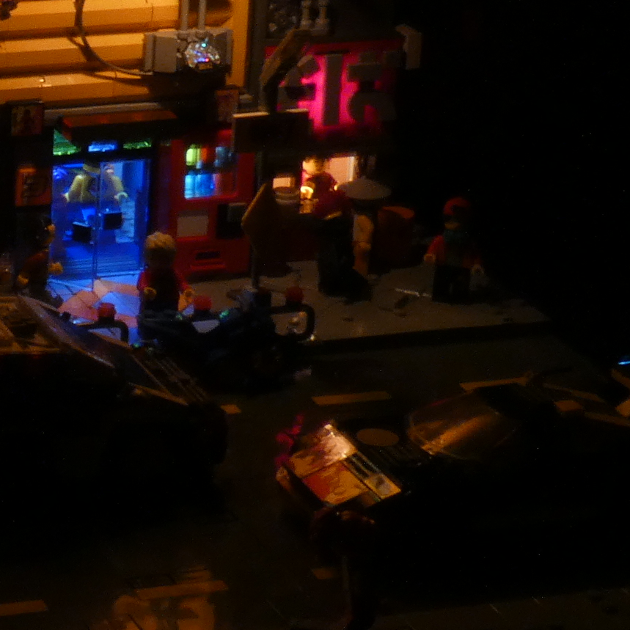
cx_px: -285
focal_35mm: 128
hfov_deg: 13.0
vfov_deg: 13.5
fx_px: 2636
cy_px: 12
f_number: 8
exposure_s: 4
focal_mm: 6.5
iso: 200
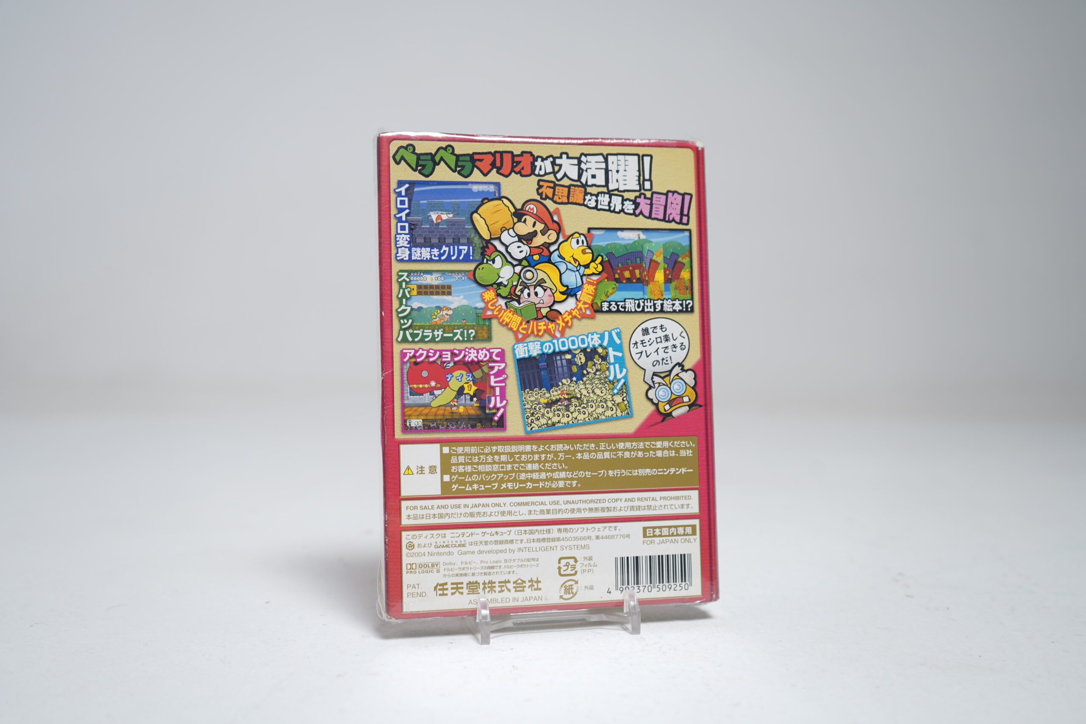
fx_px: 1207
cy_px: 362
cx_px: 543
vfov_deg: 33.4
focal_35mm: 40
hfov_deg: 48.5
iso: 64
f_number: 5
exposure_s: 1/6
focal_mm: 40
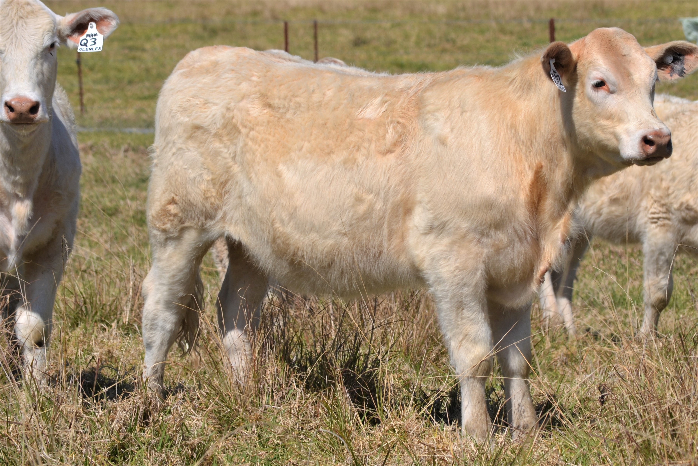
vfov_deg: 6.8
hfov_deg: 10.2
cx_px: 349
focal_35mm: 202
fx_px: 3926
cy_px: 233
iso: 100
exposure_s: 1/320
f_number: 9
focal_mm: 135
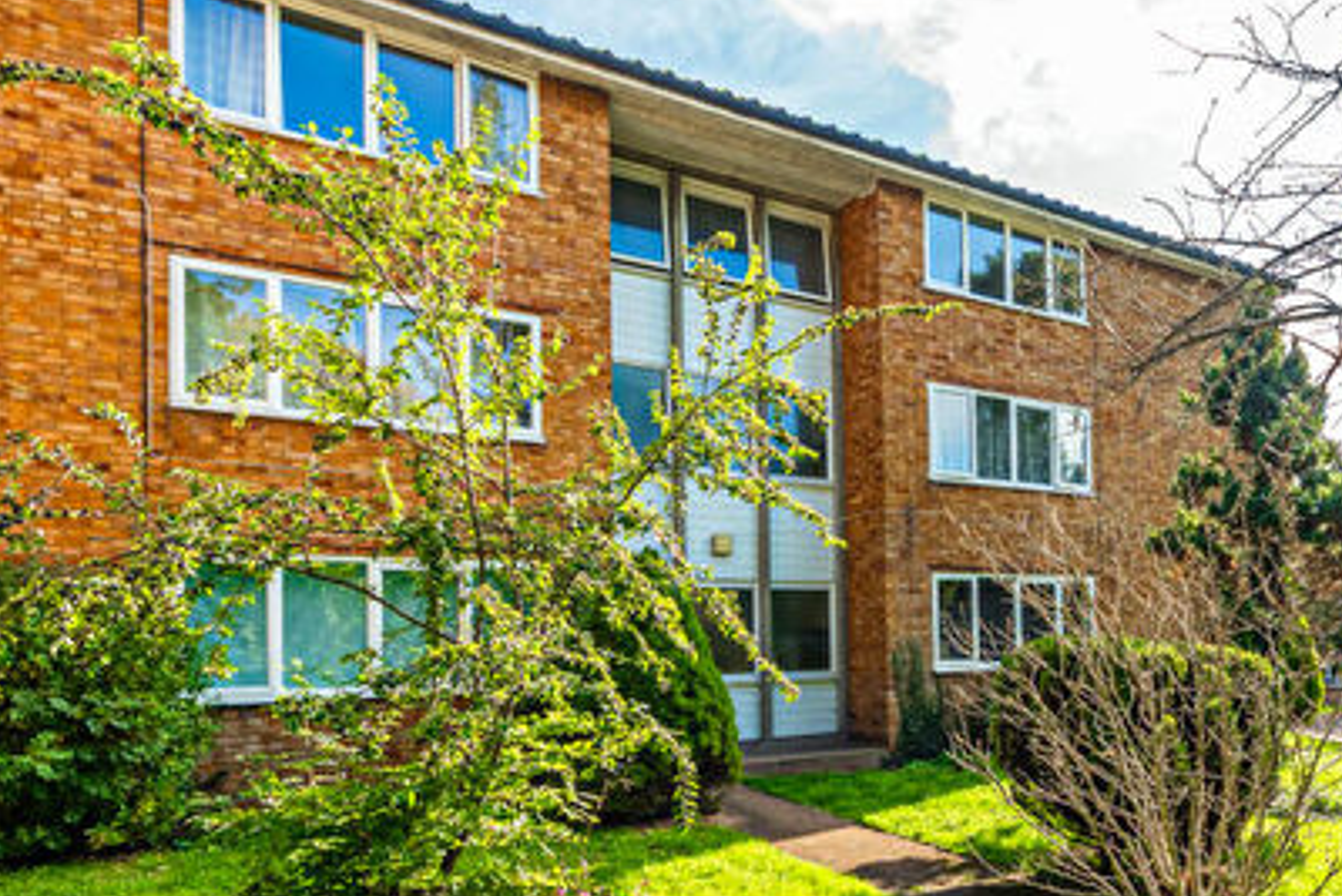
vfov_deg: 45.5
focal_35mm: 28
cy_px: 624
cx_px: 956
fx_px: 1044
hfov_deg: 62.8
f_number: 8
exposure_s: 1/160
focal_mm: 16
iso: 200
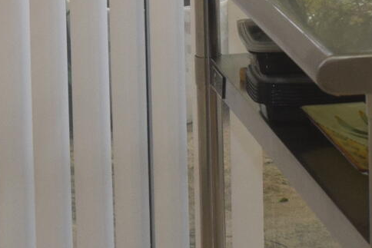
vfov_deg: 7.1
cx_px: 139
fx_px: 1922
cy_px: -273
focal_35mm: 186
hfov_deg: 11.0
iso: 450
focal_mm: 20
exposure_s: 1/125
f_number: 5.6
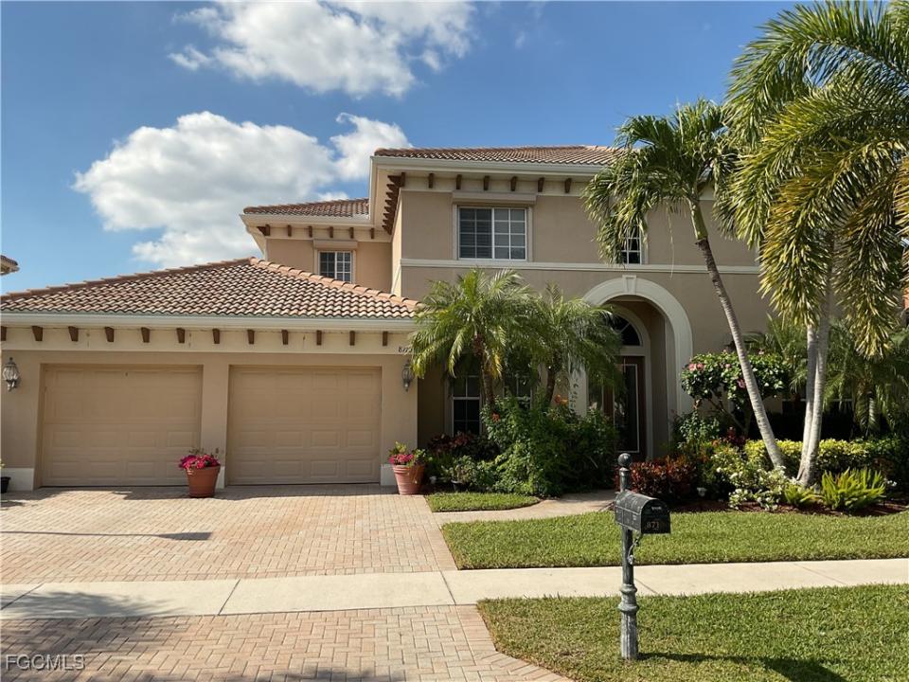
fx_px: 762
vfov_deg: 48.2
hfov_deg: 61.7
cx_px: 454
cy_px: 341
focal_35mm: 29
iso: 16
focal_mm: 3
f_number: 1.8
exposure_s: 1/2141
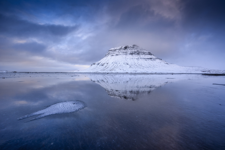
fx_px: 88
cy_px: 75
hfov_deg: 104.2
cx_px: 112
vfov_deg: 81.3
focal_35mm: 14
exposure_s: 1/50
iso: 100
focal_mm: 14
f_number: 8
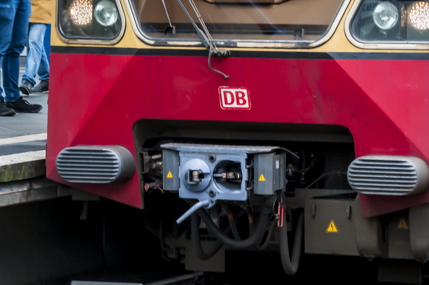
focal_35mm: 238
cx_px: 171
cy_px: 23
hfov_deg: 8.7
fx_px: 2833
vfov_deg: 5.7
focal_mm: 86
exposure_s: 1/200
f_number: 5.6
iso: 800
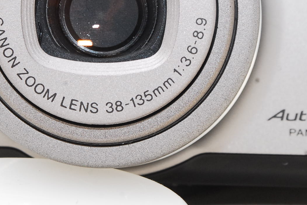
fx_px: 1136
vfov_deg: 10.3
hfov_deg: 15.4
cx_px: 105
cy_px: 24
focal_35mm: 133
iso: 640
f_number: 13
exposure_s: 1/125
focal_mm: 48
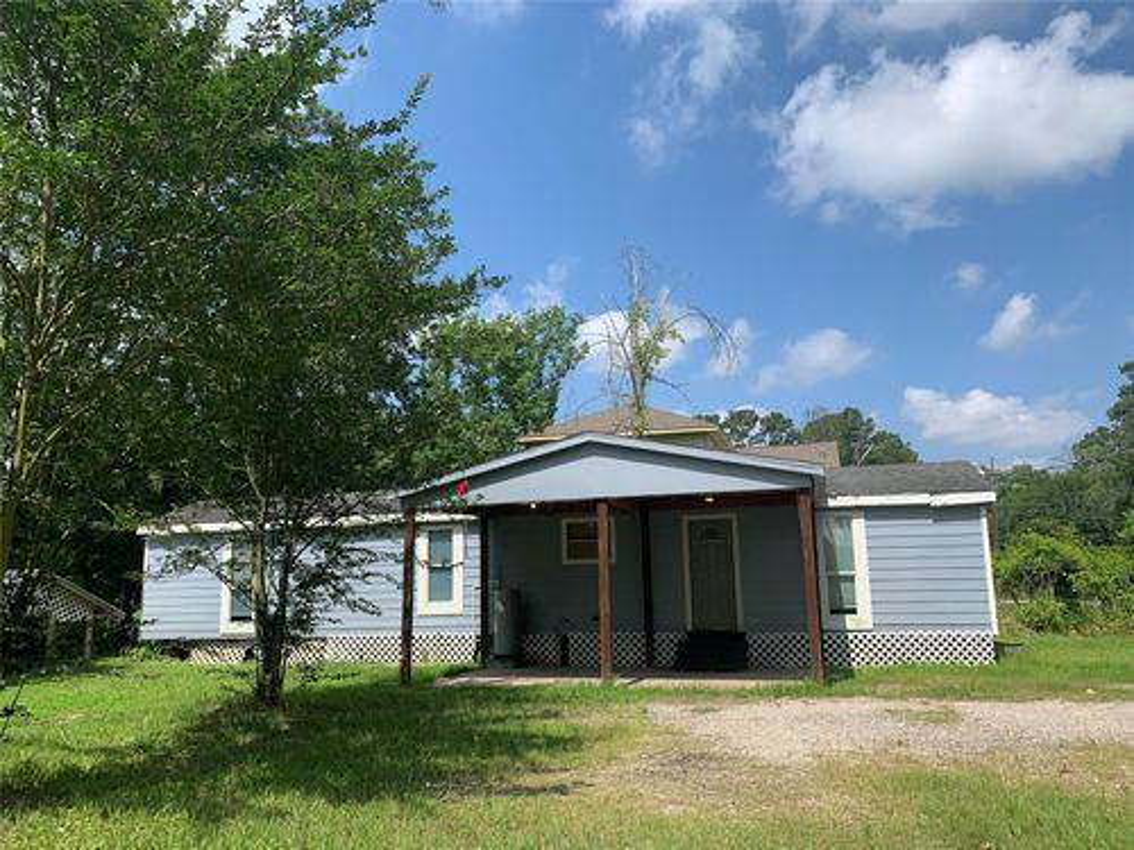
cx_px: 567
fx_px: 852
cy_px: 425
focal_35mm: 26
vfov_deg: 53.1
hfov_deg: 67.3
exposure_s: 1/2075
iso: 25
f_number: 1.8
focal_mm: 4.25
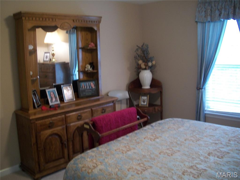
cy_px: 90
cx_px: 120
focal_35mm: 35
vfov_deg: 40.7
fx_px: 243
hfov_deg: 52.6
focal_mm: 6.3
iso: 175
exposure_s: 1/8
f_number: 3.1
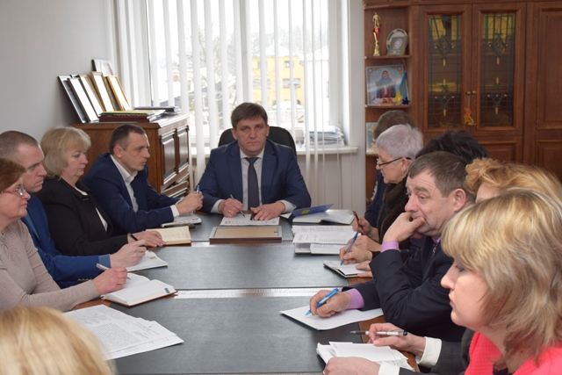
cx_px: 281
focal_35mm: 48
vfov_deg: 28.1
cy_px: 188
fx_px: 749
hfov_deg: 41.1
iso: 500
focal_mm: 32
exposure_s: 1/125
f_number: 5.6
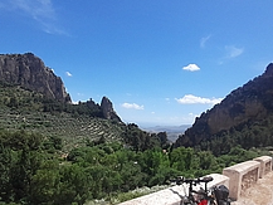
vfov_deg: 56.5
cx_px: 137
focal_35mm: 23
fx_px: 181
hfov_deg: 73.9
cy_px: 150
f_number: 2.2
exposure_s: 1/1229
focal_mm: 1.42
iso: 40
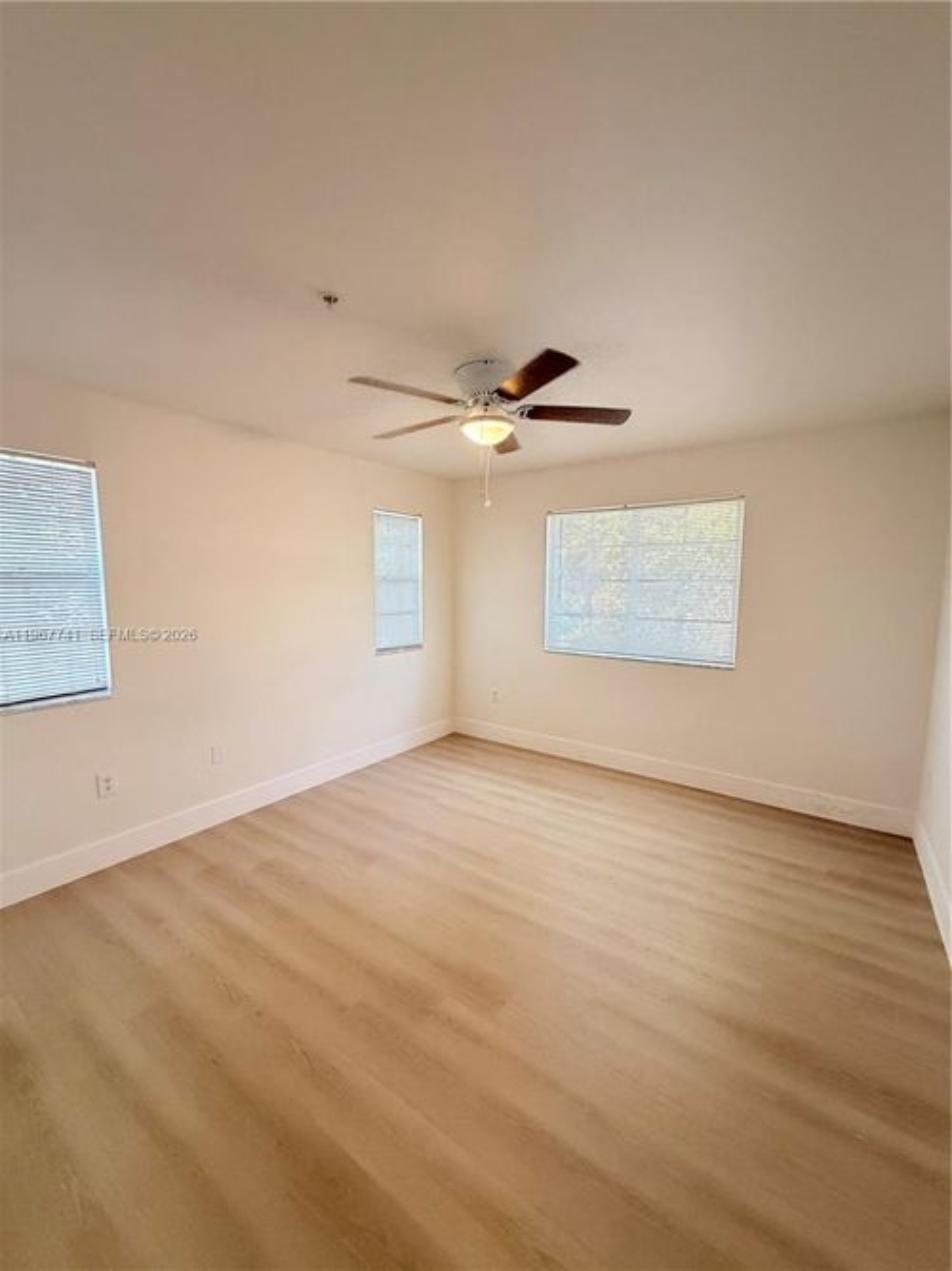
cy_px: 636
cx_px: 476
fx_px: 514
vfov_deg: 102.1
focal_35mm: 14
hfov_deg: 85.7
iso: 320
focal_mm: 2.22
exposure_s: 1/108
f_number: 2.2
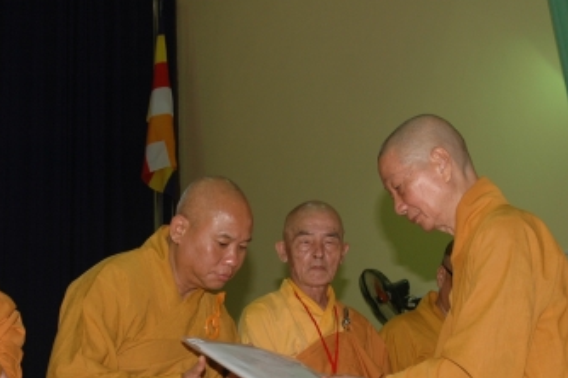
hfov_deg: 29.2
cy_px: 329
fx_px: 1088
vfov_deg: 19.4
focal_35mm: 69
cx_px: 230
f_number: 4
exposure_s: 1/60
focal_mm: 24
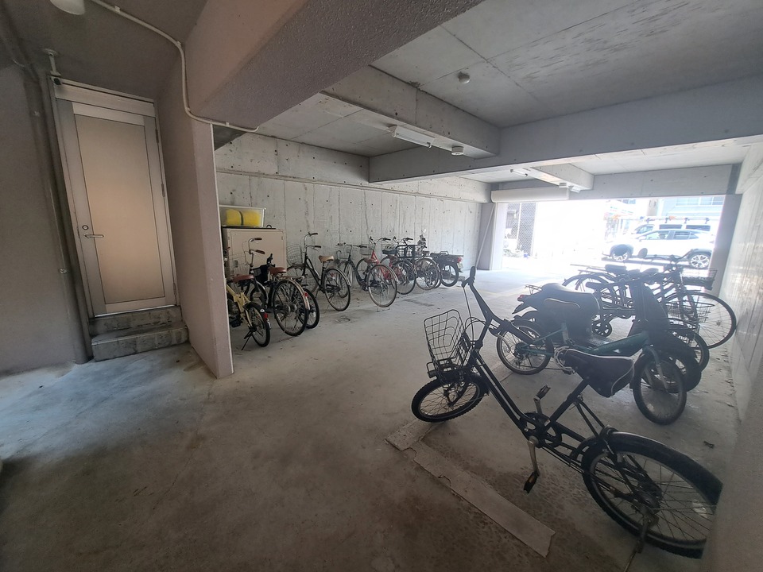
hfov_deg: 106.2
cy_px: 286
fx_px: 287
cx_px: 382
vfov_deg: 89.9
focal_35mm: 13
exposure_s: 1/50
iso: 50
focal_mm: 1.74
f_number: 2.2
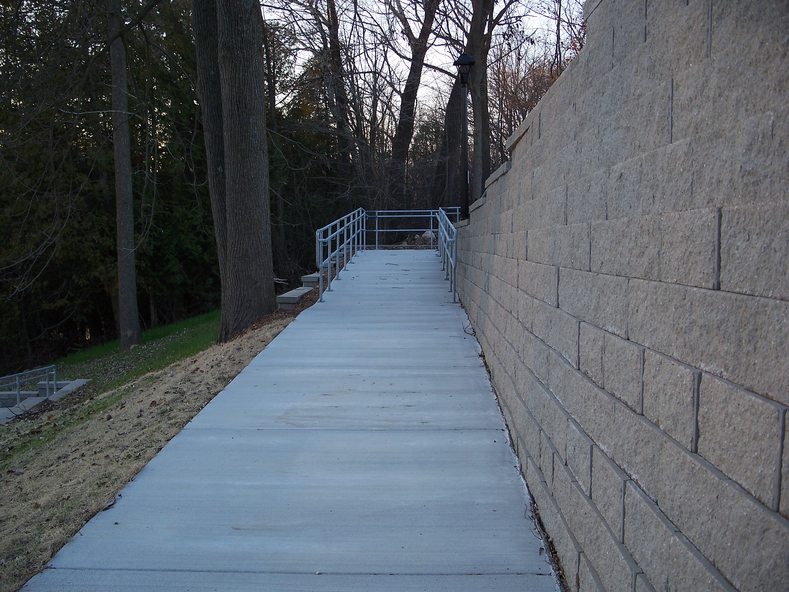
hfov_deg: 50.1
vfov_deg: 38.7
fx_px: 843
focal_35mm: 37
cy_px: 296
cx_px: 394
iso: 64
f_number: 2.8
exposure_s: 1/80
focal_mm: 7.8
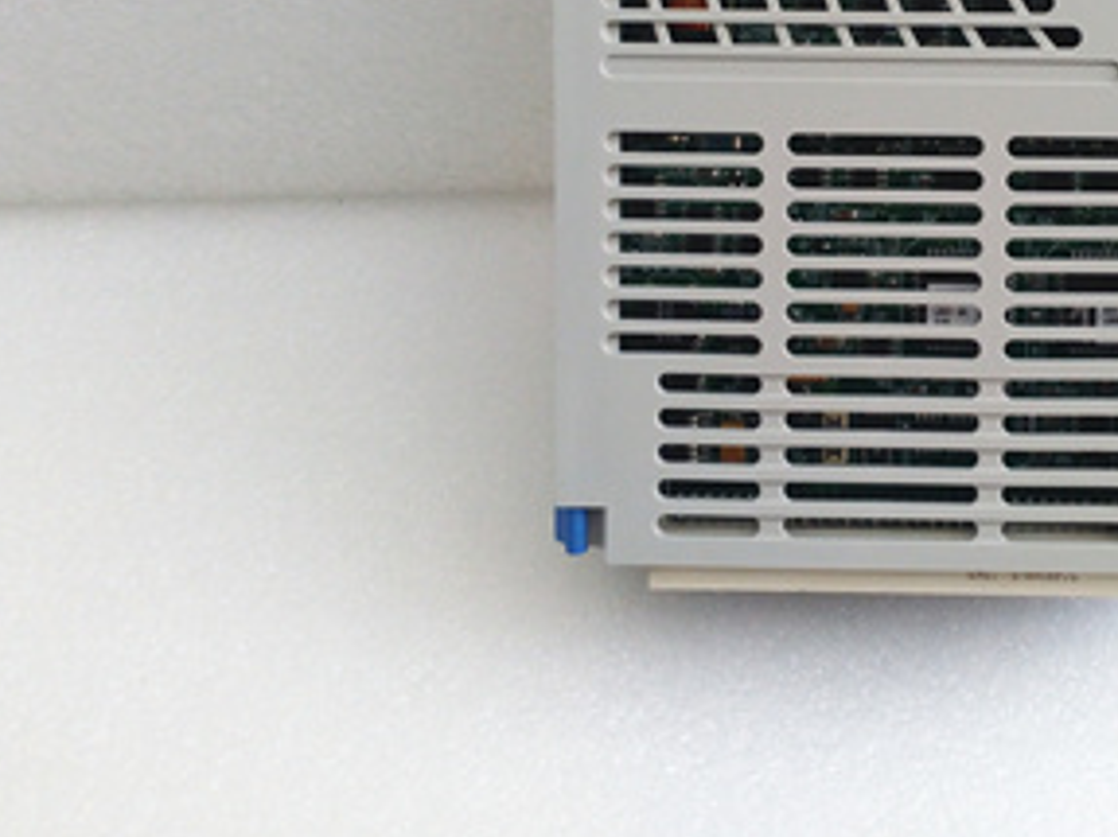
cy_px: 150
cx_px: 912
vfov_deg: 30.0
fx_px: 1517
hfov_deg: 38.7
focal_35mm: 47
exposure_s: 1/33
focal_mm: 3.79
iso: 157
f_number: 2
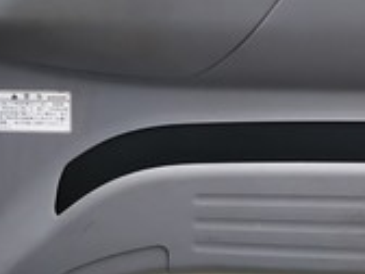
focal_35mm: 114
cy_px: 15
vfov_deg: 12.9
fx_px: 1202
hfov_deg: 17.2
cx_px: 104
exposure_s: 1/182
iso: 20
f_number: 2.2
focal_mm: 4
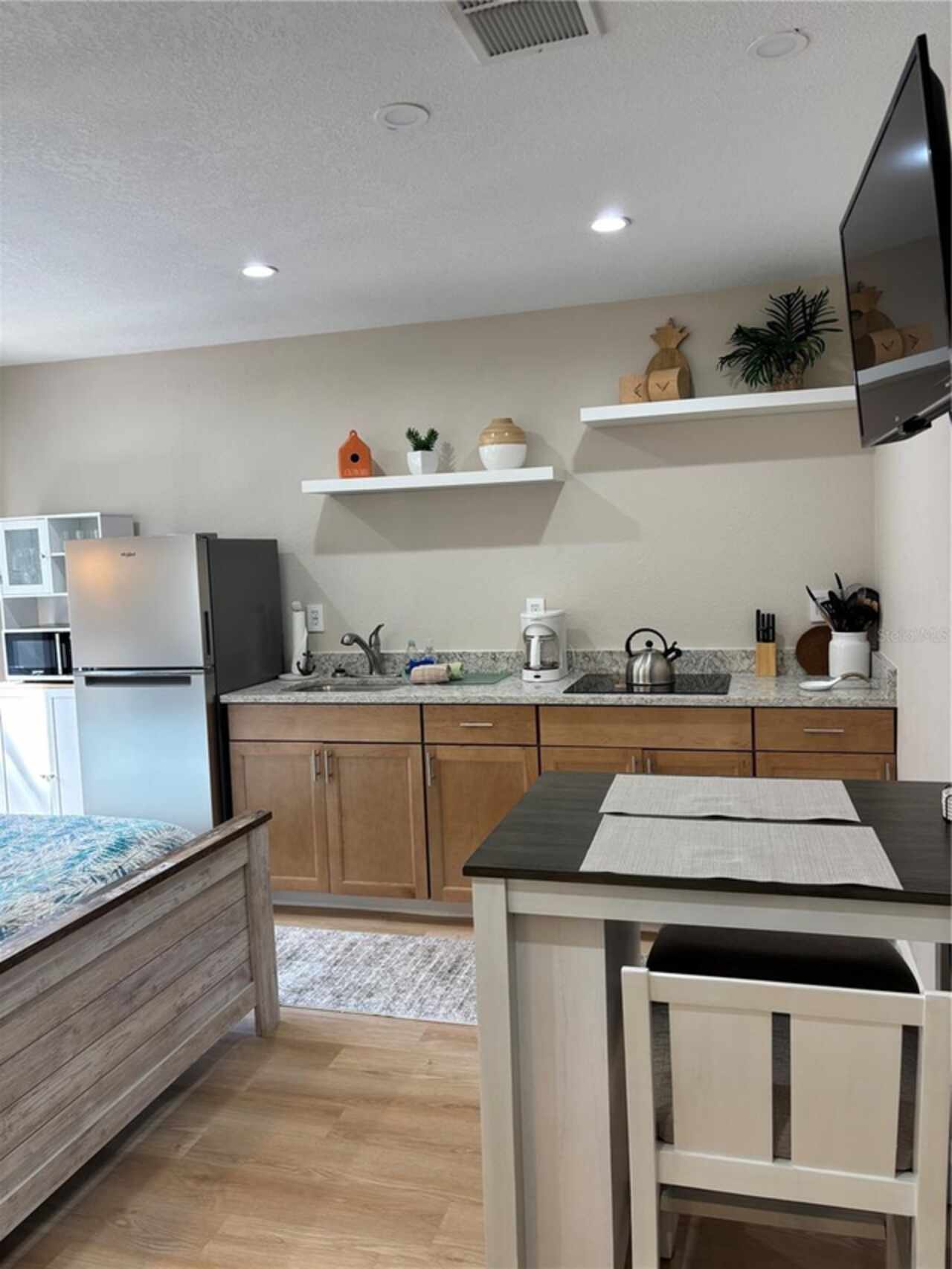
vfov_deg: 67.3
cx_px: 476
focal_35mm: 26
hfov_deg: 53.1
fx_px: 953
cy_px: 634
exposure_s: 1/120
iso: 80
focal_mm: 5.96
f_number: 1.6
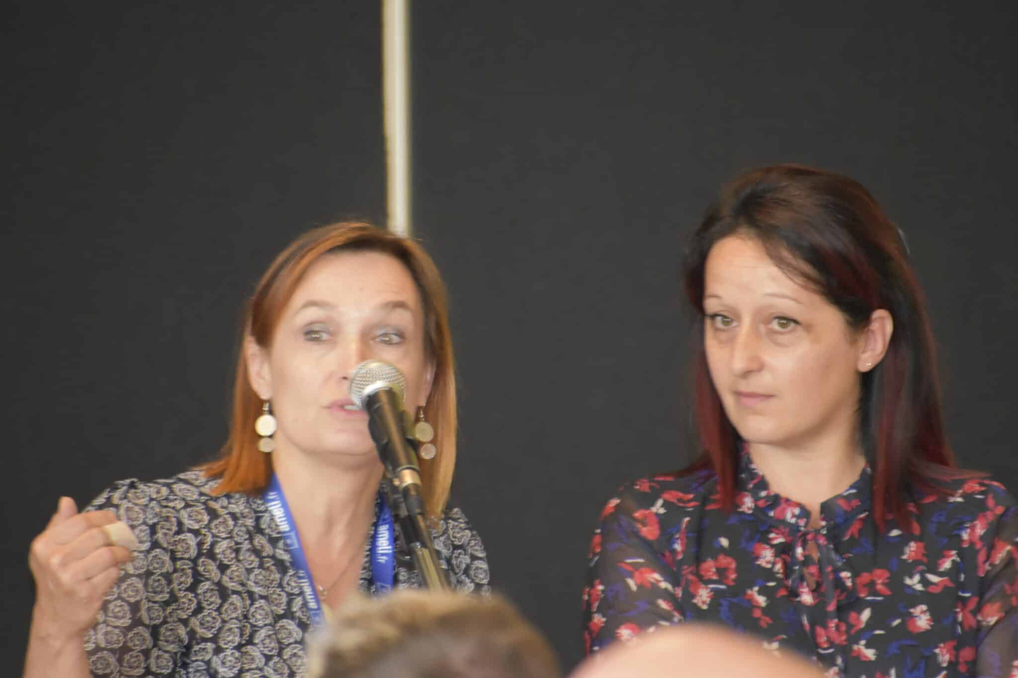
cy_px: 339
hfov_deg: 4.6
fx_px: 12723
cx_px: 509
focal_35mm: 450
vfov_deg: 3.1
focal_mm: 300
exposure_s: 1/60
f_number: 6.3
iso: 2500
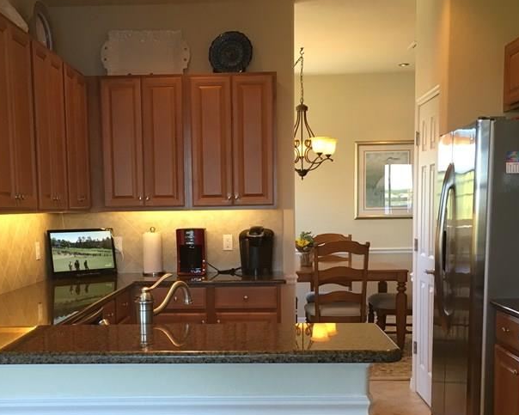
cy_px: 275
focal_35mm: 48
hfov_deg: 38.7
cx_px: 222
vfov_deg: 31.2
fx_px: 737
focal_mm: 4.15
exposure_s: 1/30
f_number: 2.2
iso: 80
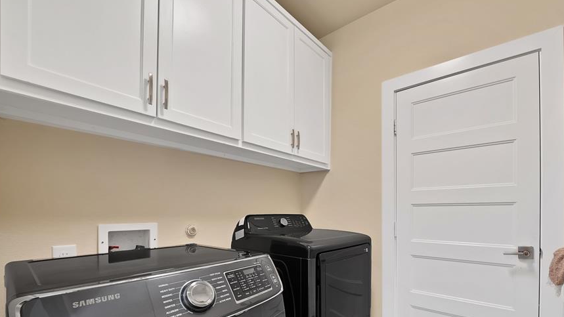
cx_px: 316
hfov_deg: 102.5
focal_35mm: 15
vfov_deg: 68.8
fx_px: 224
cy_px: 207
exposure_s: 1/2
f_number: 9
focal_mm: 12
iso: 640
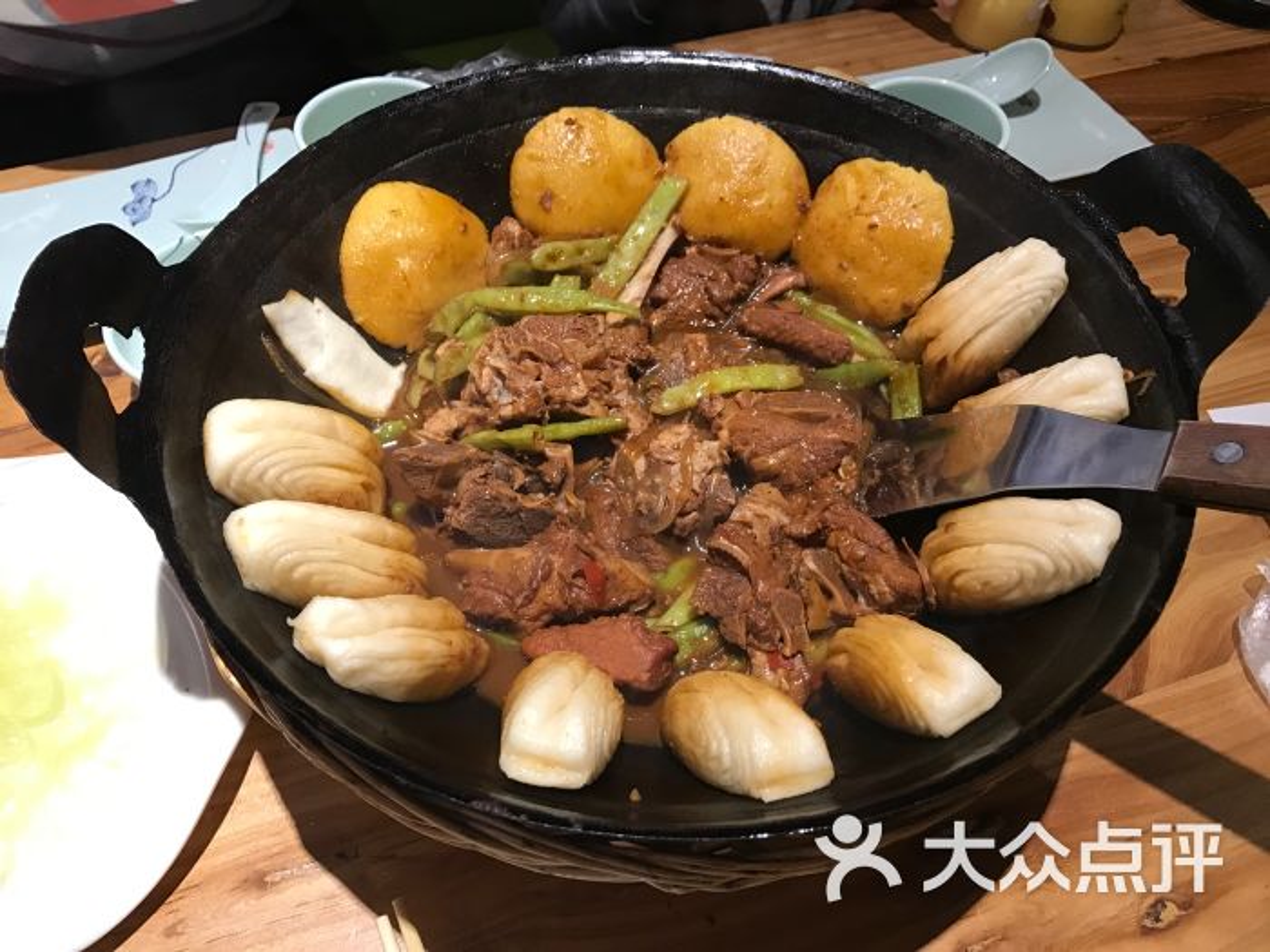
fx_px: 1027
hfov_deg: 63.4
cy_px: 476
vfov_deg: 49.7
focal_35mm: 28
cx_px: 635
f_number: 1.8
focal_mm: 3.99
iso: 32
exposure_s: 1/25
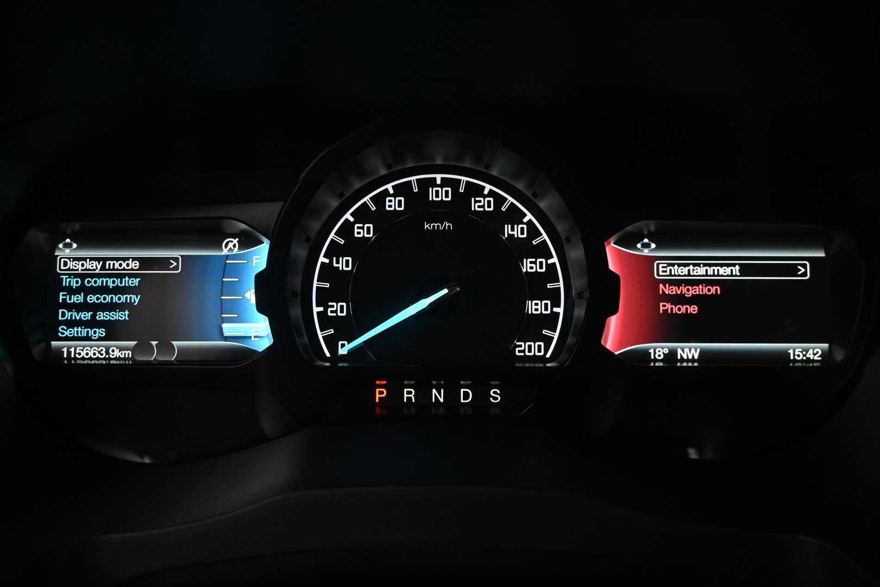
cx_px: 440
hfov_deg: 59.5
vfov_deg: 41.7
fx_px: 770
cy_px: 294
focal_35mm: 32
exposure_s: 1/30
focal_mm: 21
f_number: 4
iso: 2500
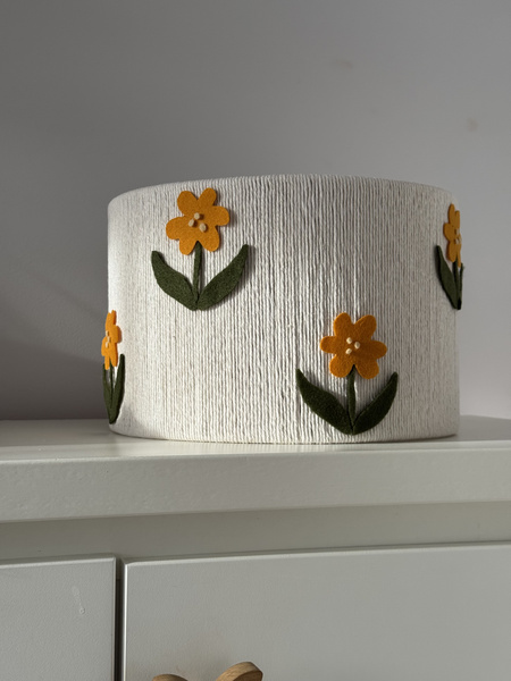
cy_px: 340
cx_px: 256
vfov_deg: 39.7
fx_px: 945
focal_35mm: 48
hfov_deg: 30.3
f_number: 1.78
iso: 64
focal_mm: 6.76
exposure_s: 1/283
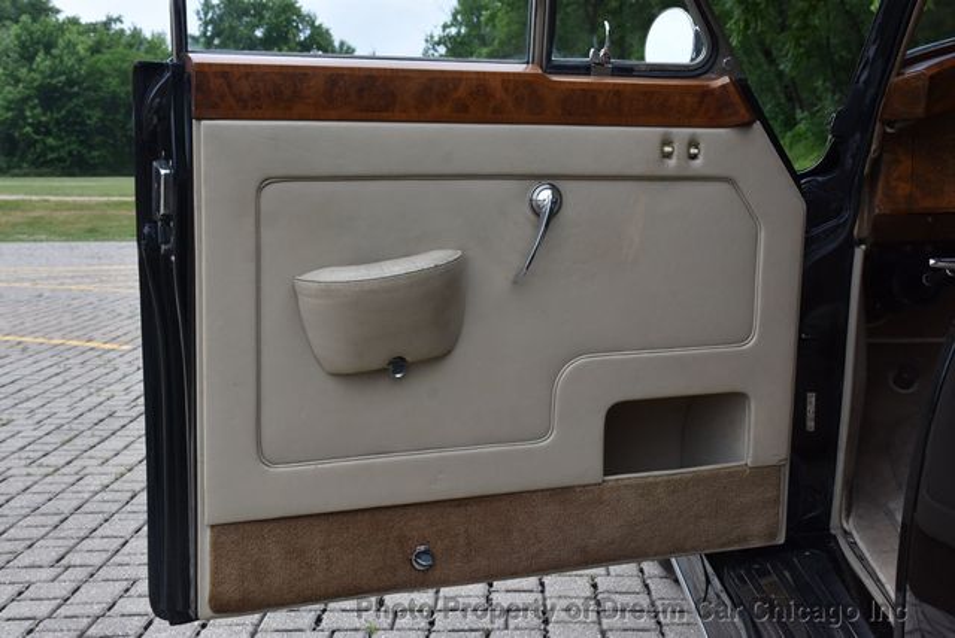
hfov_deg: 41.1
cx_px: 478
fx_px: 1274
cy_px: 319
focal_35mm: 48
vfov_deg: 28.1
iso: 500
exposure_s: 1/500
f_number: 8
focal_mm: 32
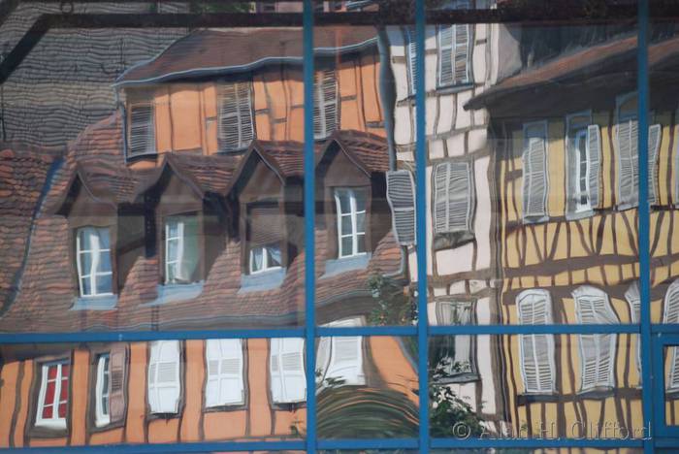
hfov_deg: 6.9
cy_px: 227
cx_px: 340
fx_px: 5663
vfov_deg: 4.6
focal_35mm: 300
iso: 100
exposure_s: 1/50
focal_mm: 200
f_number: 5.6
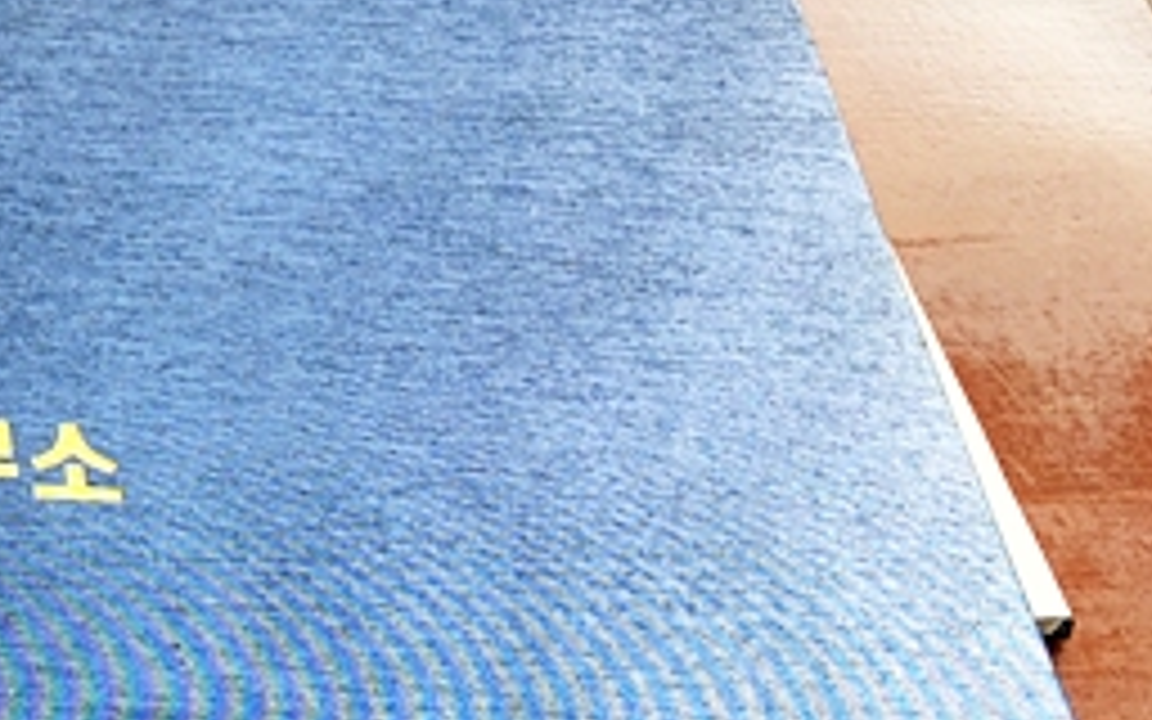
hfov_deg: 20.4
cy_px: 140
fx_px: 2826
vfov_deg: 14.4
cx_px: -475
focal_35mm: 90
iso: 32
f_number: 2.2
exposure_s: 1/430
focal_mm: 4.15
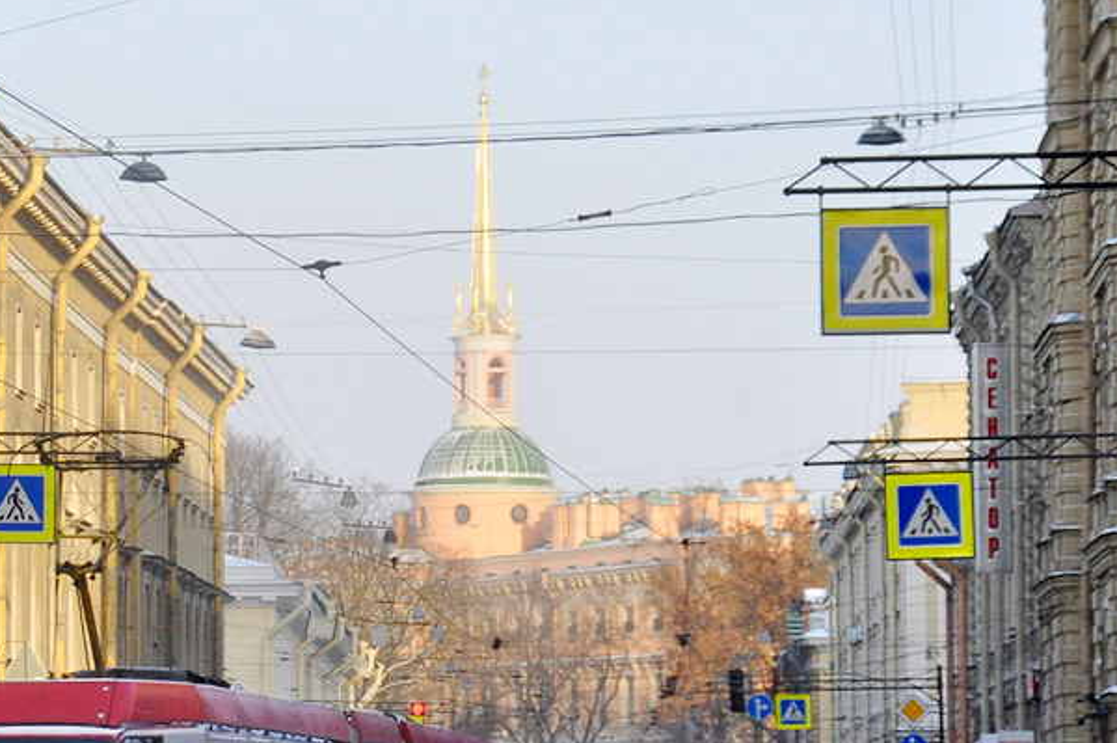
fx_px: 4650
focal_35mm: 150
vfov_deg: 9.1
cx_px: 199
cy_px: 578
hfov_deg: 13.6
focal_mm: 50
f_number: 6.3
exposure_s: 1/320
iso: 200
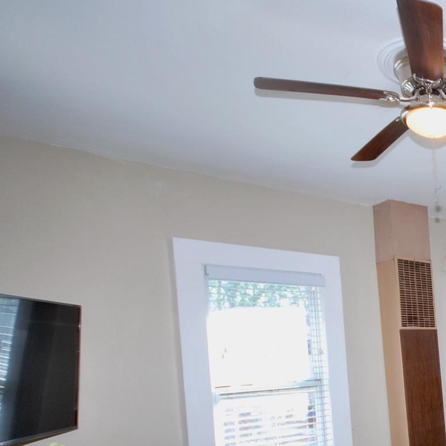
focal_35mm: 34
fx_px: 496
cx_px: 541
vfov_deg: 46.1
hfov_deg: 36.6
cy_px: 353
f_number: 4.5
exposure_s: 1/80
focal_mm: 10
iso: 200
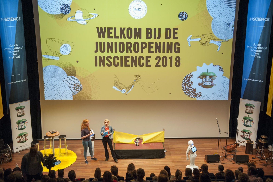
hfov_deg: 41.1
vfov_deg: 28.1
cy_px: 91
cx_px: 136
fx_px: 364
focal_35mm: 48
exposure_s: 1/100
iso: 3200
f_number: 2.8
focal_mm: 48
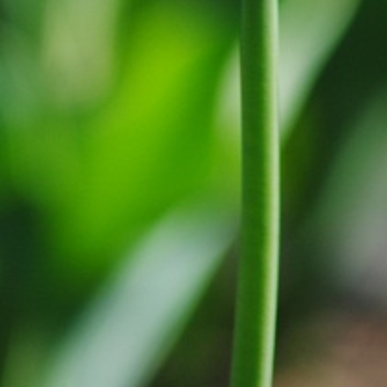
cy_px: -212
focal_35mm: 1508
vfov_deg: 1.2
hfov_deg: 1.2
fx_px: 19074
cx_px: 186
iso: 100
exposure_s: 1/100
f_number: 5.6
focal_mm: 300
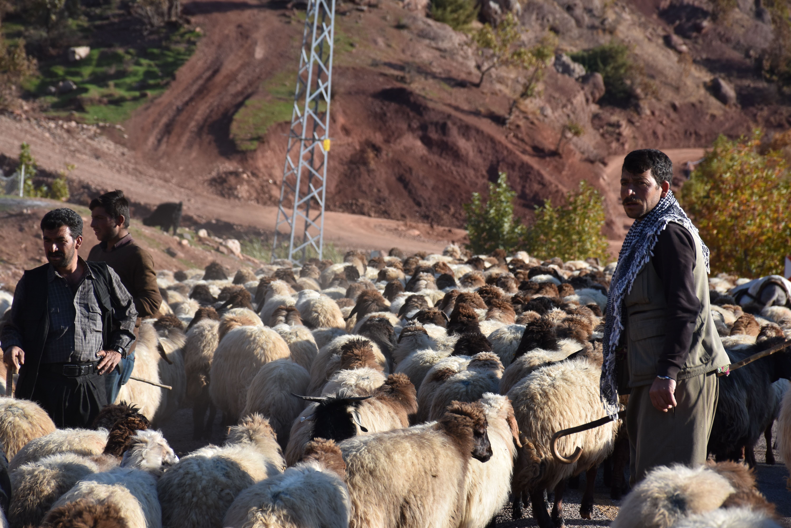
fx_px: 3823
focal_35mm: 174
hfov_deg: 11.8
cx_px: 396
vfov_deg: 7.9
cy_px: 264
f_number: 8
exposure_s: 1/500
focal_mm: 116
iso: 220
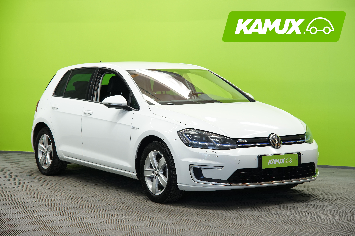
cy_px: 118
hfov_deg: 27.0
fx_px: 740
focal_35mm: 75
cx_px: 178
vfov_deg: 18.2
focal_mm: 75
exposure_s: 1/15
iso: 500
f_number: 5.6
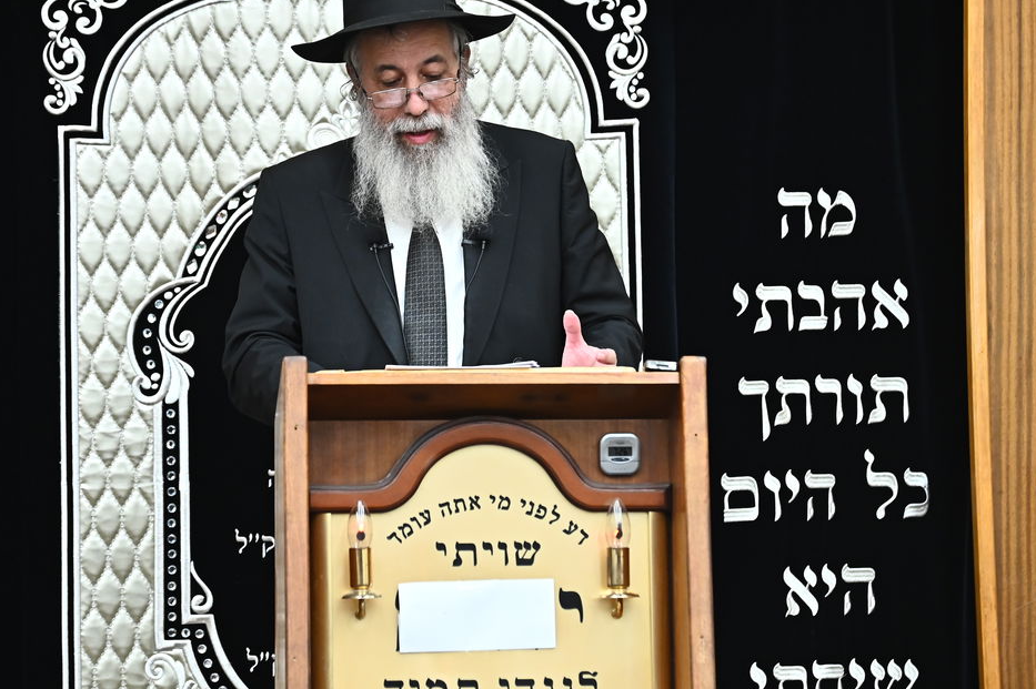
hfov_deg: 11.4
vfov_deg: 7.6
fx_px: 5177
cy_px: 292
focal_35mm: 180
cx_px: 398
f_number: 4.5
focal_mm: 120
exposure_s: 1/200
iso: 2000
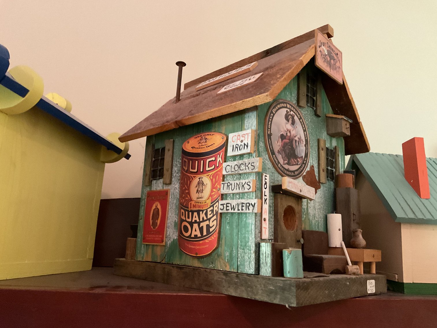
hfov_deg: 61.7
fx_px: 366
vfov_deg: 48.2
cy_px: 164
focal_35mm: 29
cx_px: 218
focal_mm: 3
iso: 400
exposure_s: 1/30
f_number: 1.8
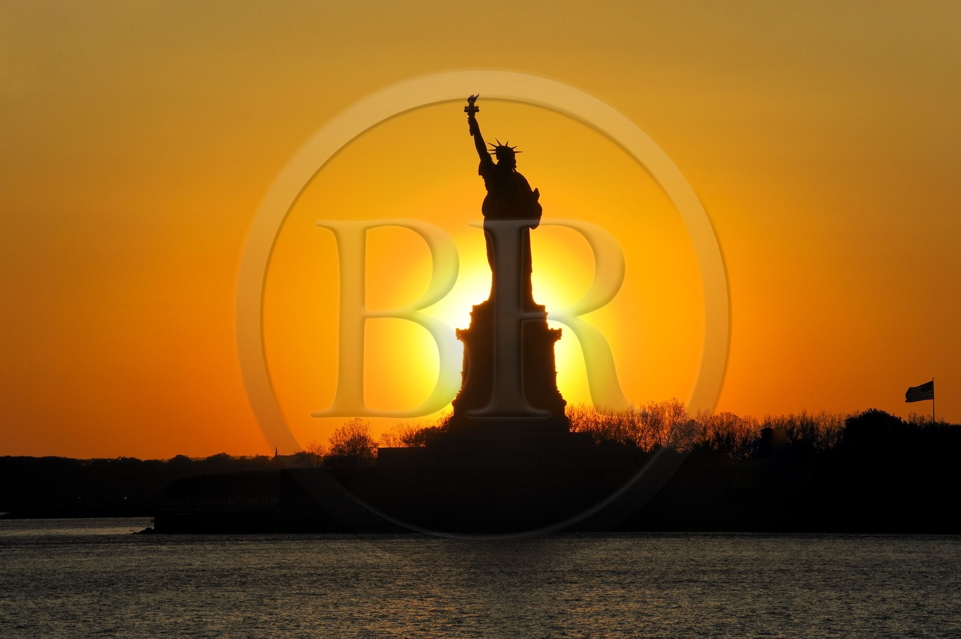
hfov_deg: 10.3
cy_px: 320
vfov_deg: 6.9
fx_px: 5334
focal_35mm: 200
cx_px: 480
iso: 400
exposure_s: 1/640
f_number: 22
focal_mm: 200
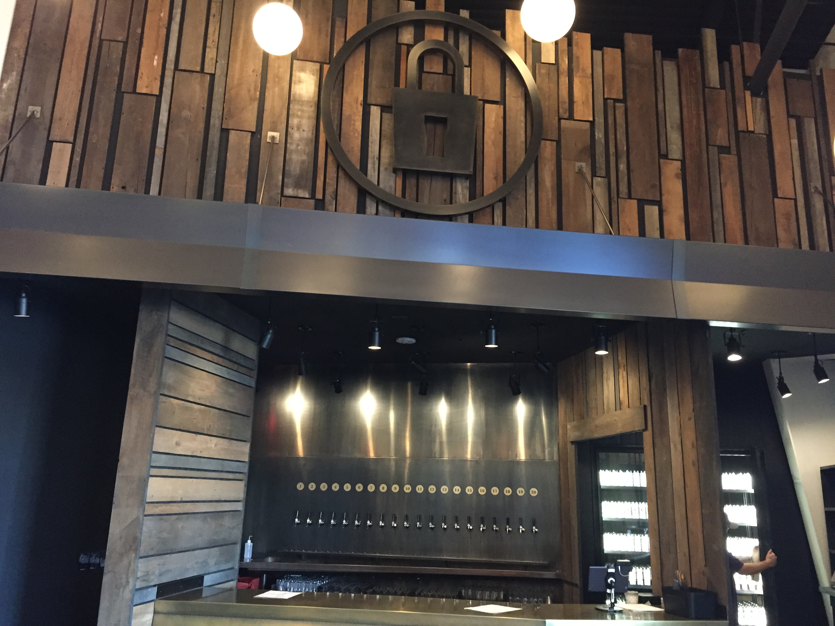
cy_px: 313
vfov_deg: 48.2
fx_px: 700
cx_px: 418
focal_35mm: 29
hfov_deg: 61.7
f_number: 2.2
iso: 400
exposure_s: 1/15
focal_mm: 4.15
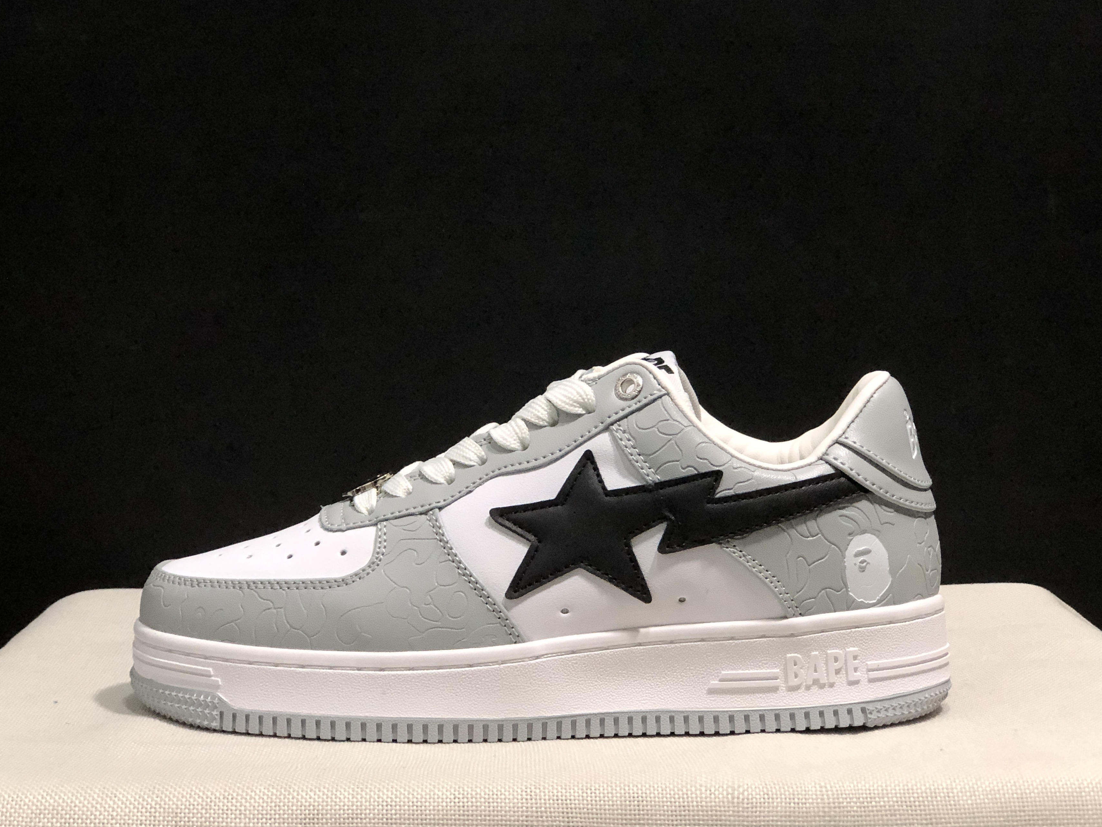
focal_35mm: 67
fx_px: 2133
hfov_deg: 29.0
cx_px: 551
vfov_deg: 21.9
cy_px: 372
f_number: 2.8
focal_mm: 6.6
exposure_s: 1/30
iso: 80
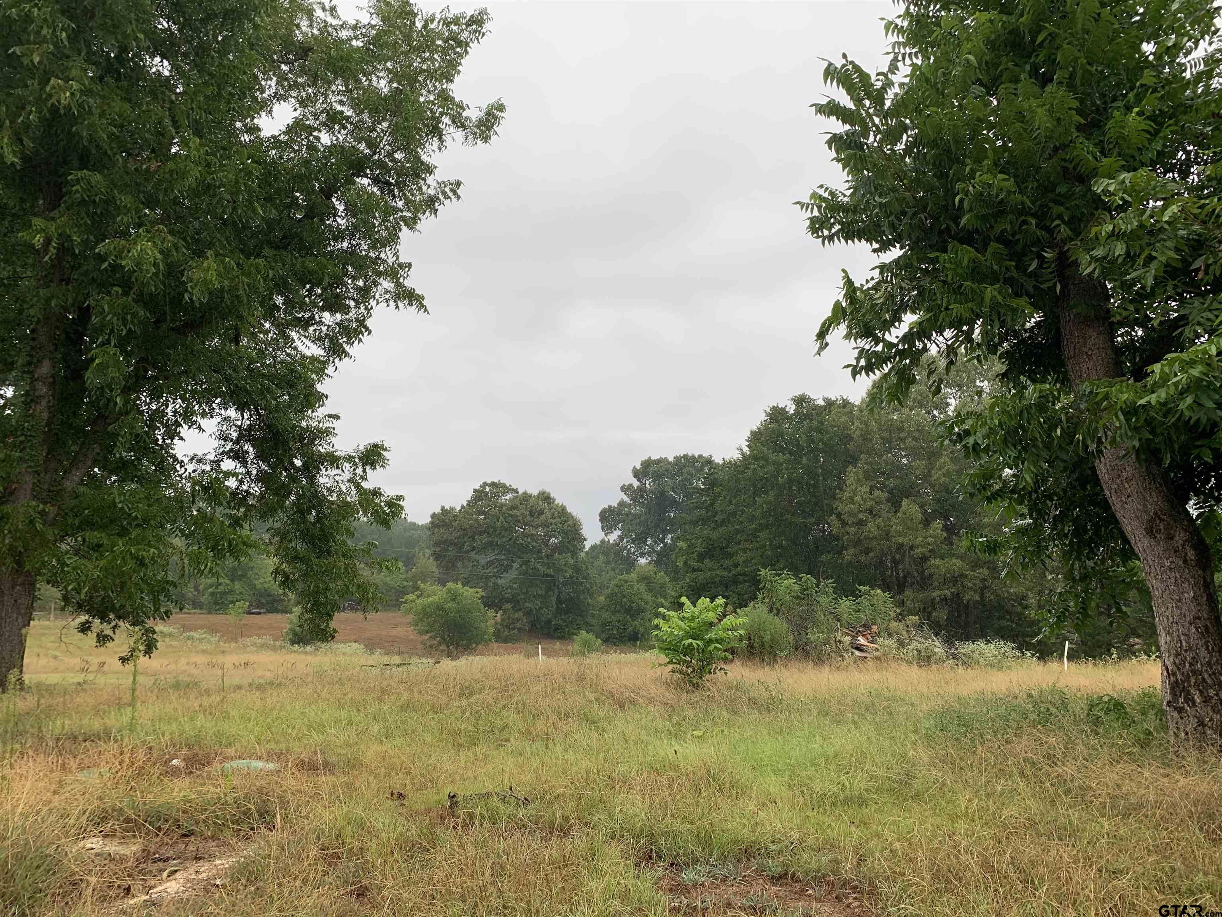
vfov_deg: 53.1
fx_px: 918
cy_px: 458
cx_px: 611
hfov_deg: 67.3
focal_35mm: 26
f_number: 1.8
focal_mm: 4.25
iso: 32
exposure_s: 1/122
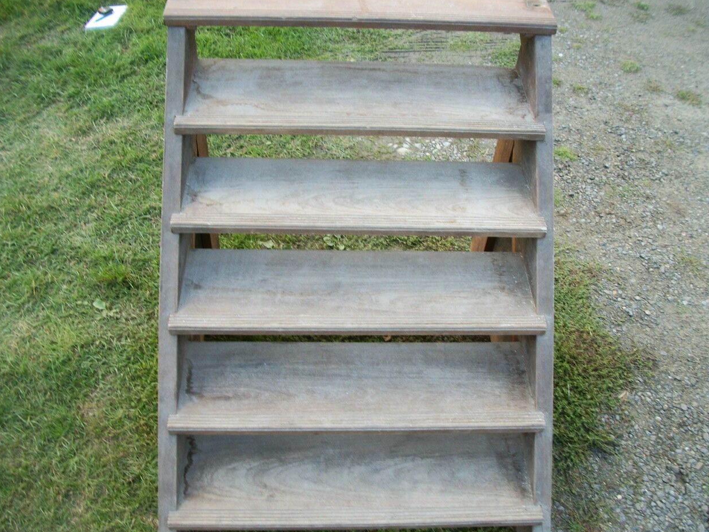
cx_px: 353
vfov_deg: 43.0
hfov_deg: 55.3
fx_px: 676
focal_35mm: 33
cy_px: 271
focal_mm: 5.7
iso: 80
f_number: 2.9
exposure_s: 1/80
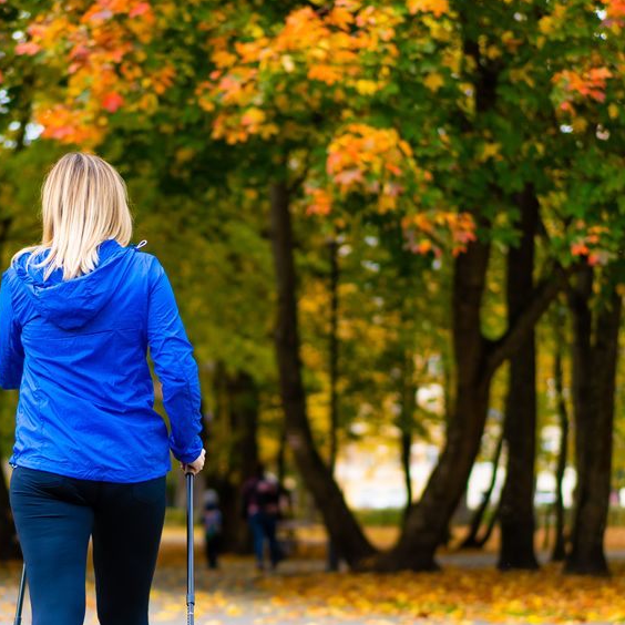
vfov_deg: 16.7
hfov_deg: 16.7
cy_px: 455
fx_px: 2124
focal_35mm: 104
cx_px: 204
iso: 200
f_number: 1.8
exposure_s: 1/1000
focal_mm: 55
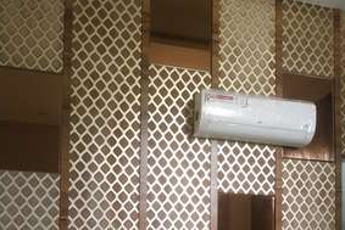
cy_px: 244
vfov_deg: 26.7
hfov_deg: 41.9
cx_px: 174
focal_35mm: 47
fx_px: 451
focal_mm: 3.94
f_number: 1.9
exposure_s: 1/33
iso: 160
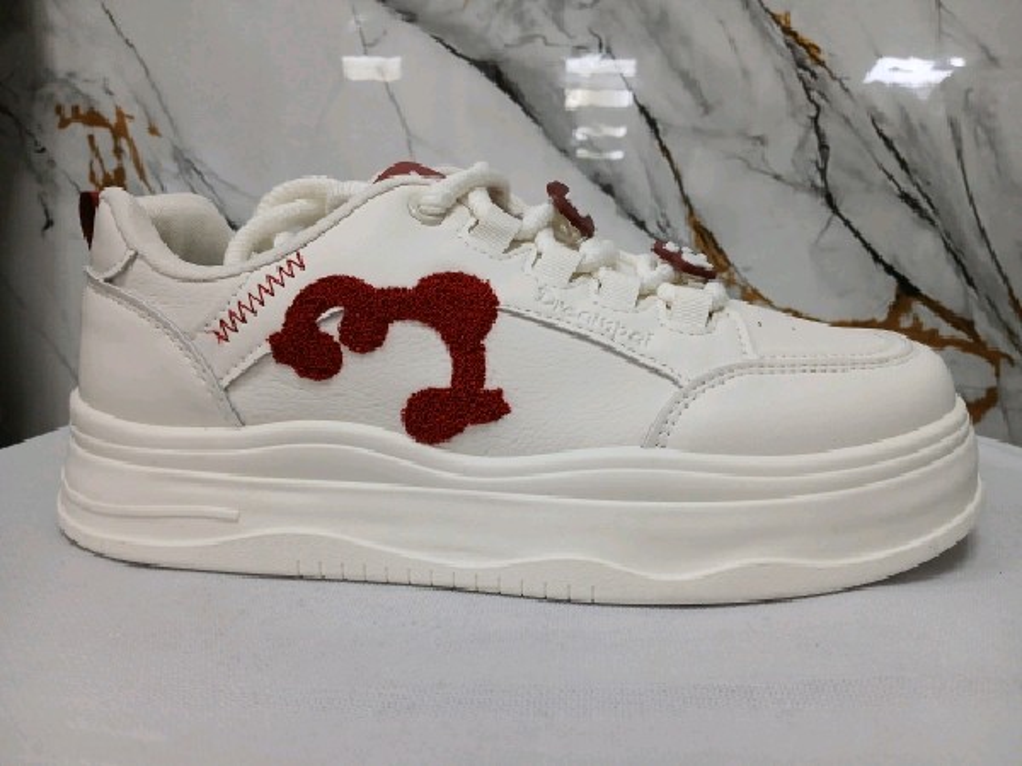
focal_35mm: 26
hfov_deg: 67.3
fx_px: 768
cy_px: 383
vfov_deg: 53.1
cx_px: 511
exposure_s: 1/60.2
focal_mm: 3.98
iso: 200
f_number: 1.8
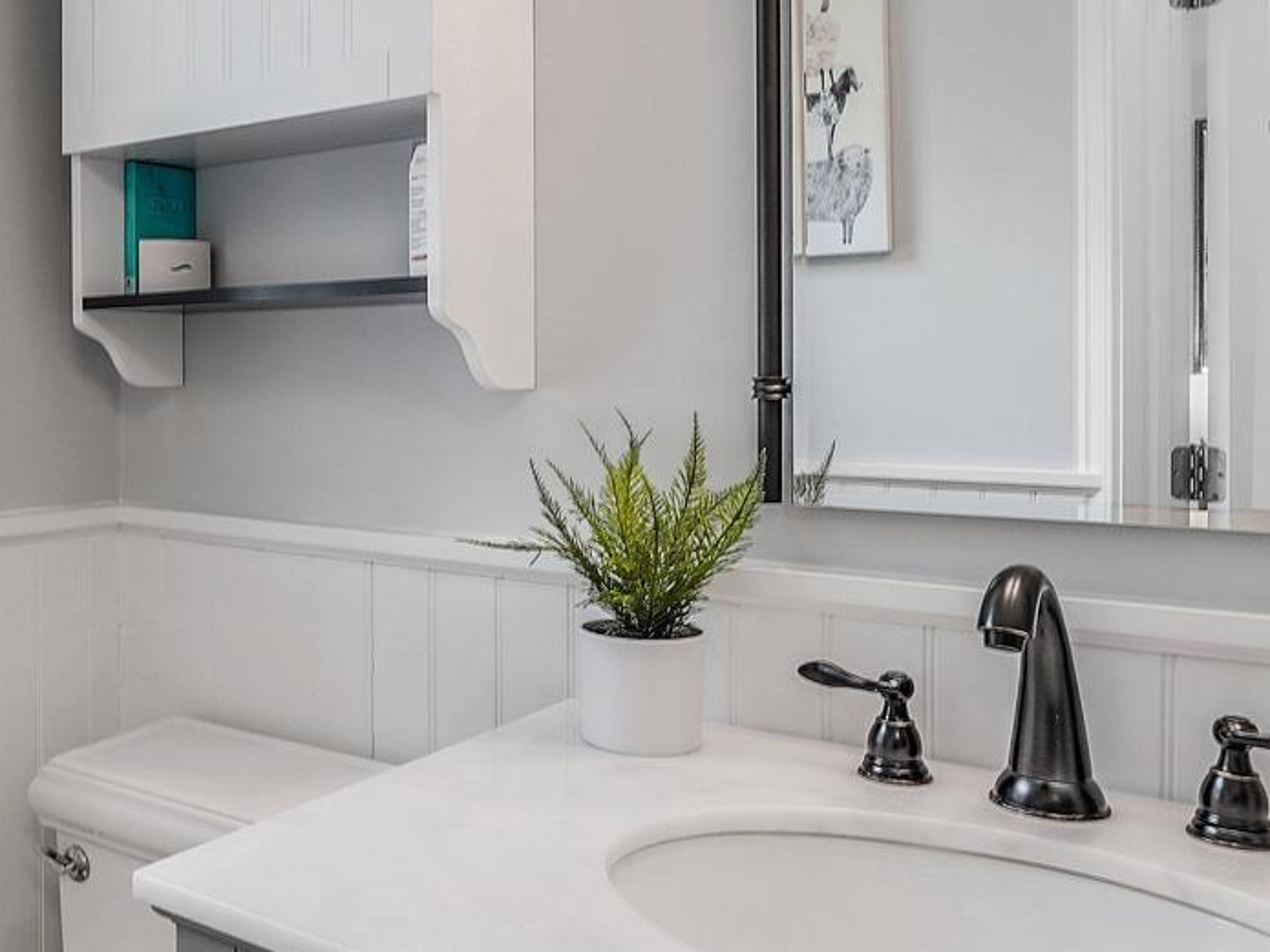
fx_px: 1247
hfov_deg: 50.8
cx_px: 261
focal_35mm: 34
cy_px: 379
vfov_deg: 41.6
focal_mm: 12
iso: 320
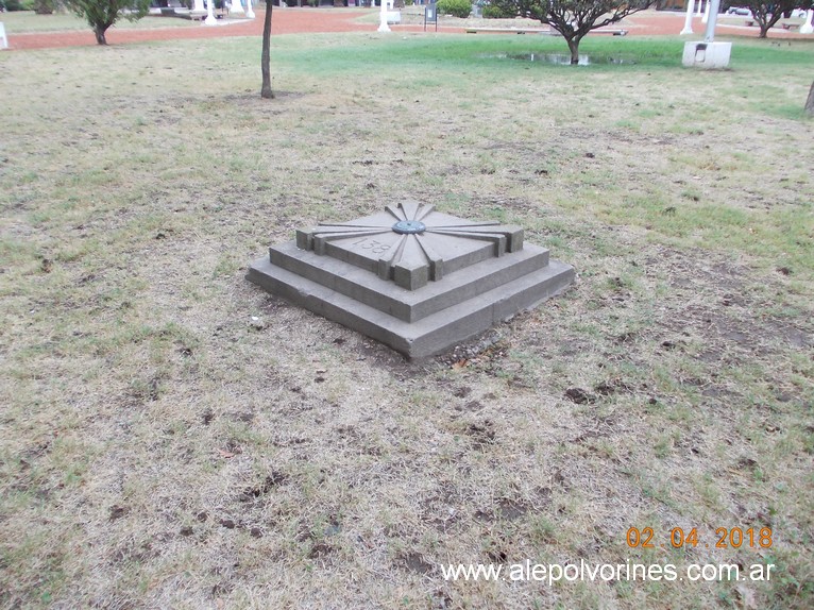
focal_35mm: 28
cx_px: 407
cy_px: 305
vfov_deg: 49.7
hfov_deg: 63.5
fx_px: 658
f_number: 2.7
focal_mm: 4
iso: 80
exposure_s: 1/320
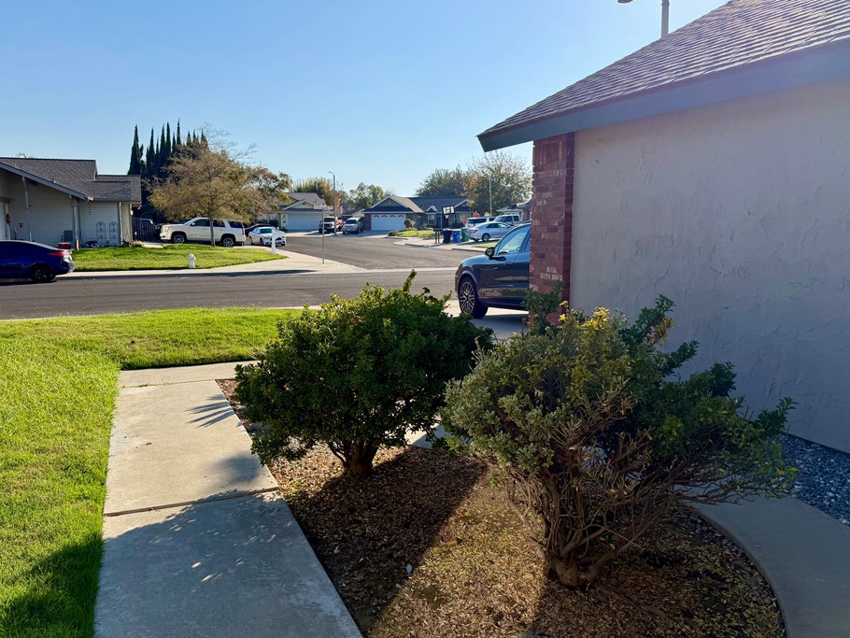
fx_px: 663
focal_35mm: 27
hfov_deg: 65.3
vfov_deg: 51.4
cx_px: 400
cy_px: 305
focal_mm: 6.76
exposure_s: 1/6173
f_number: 1.78
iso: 100
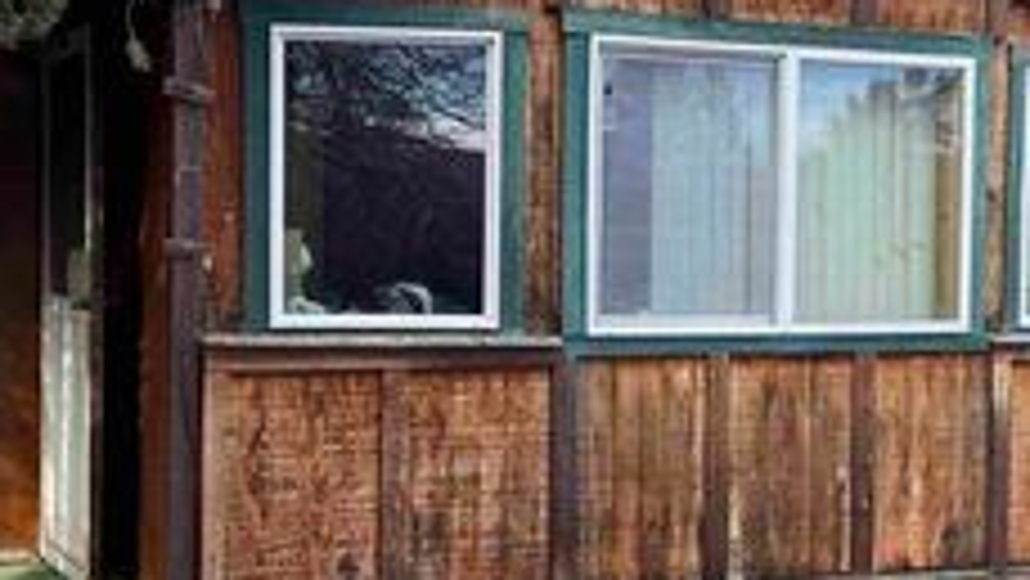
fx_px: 1557
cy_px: 290
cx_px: 441
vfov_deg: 21.1
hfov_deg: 36.5
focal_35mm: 57
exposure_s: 1/765
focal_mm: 6.76
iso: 100
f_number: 1.78
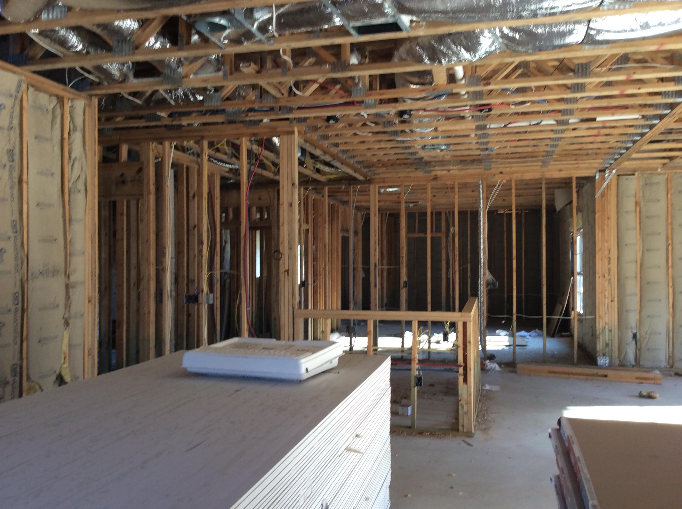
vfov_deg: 44.1
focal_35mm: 32
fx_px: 630
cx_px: 341
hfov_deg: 56.9
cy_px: 254
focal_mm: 3.3
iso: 40
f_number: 2.4
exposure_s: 1/30
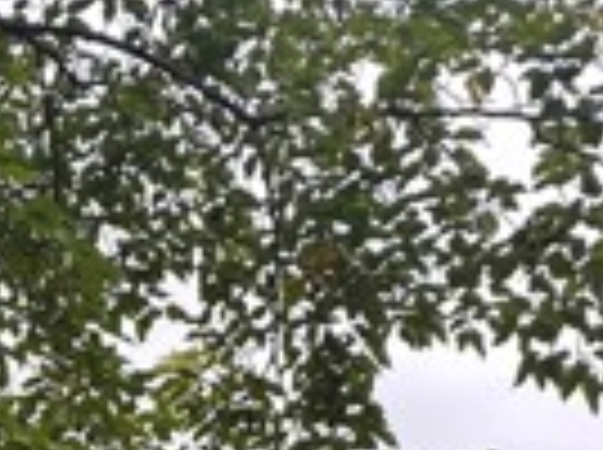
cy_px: 729
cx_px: -166
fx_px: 1165
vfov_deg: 18.6
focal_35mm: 67
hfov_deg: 25.3
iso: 40
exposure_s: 1/132
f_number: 2.2
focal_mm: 2.22
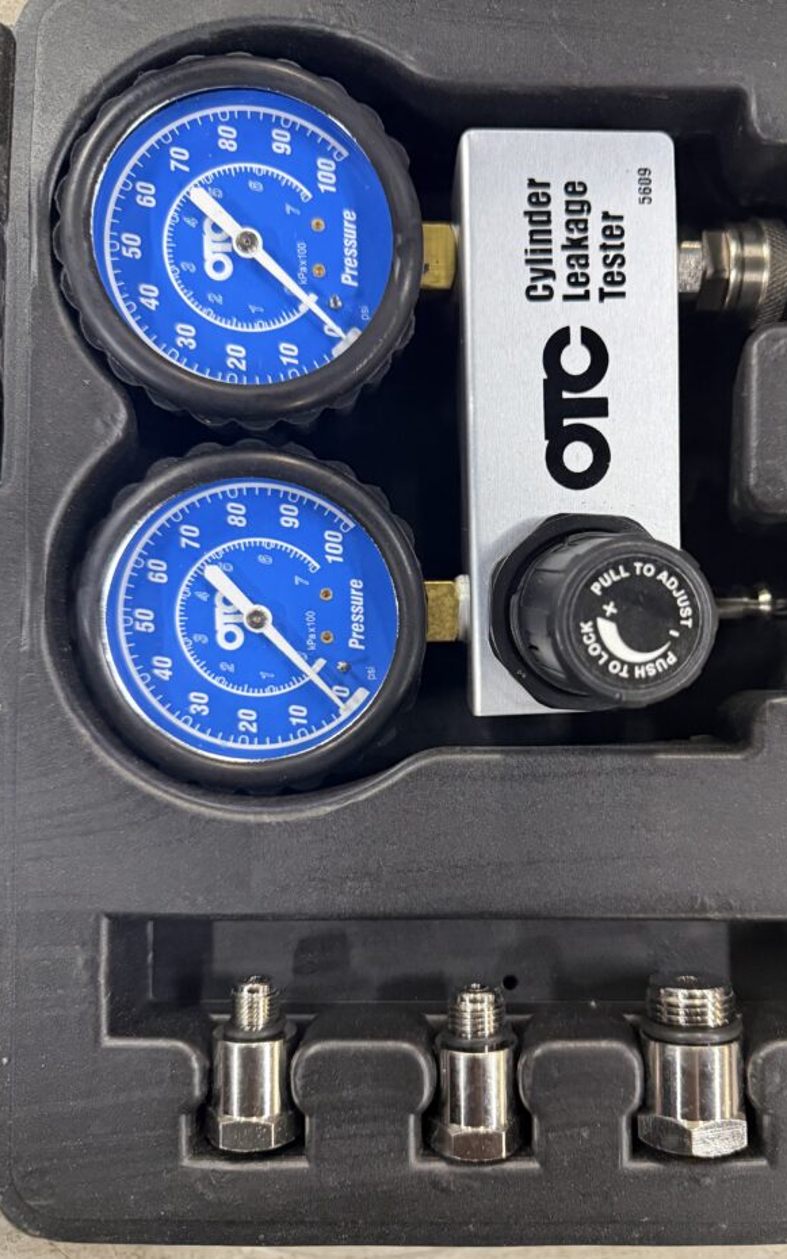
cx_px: 493
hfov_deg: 44.2
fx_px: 961
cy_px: 628
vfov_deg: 66.5
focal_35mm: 28
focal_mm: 6.76
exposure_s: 1/60
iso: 500
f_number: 1.78
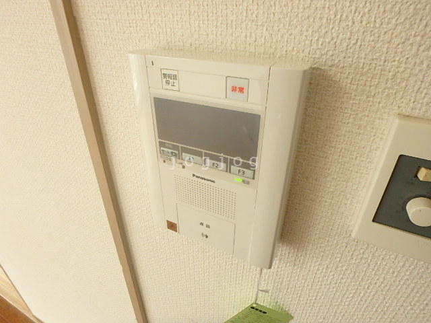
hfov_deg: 79.0
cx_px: 216
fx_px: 261
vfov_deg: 63.4
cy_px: 162
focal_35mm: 21
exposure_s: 1/30
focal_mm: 3.7
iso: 320
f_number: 3.5
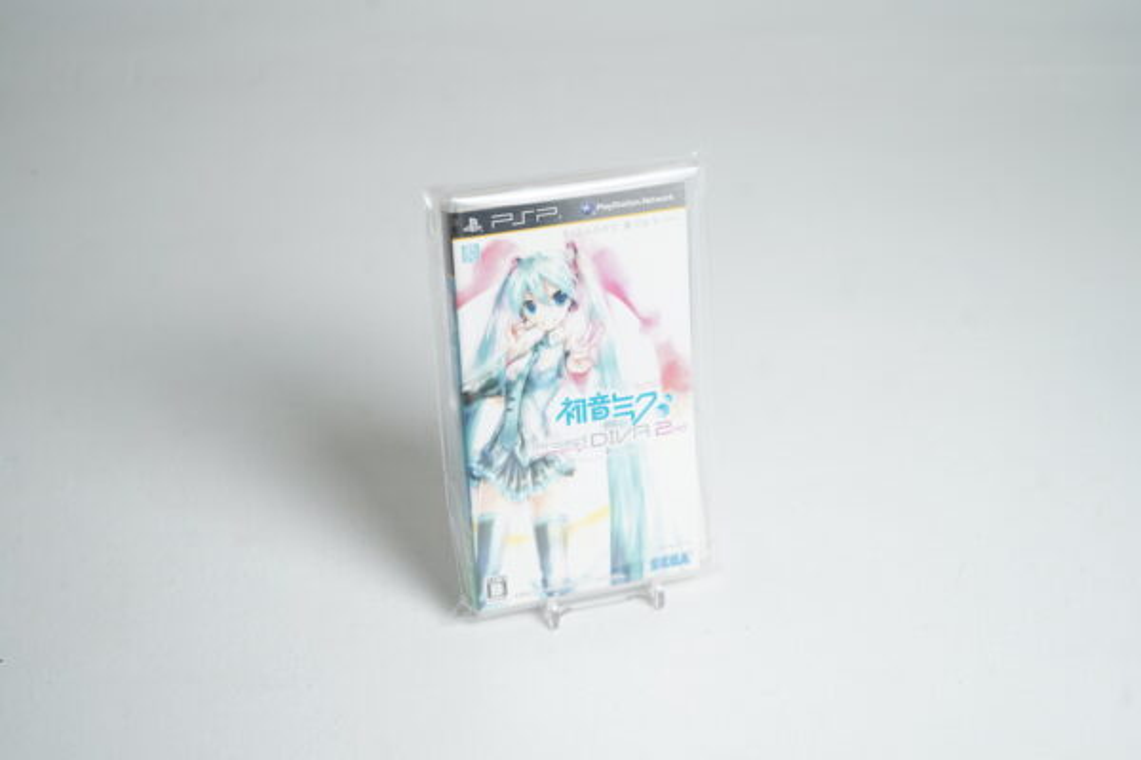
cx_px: 570
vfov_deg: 21.2
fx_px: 2028
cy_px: 380
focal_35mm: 64
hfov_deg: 31.4
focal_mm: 64
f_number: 5.6
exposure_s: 1/80
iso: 400
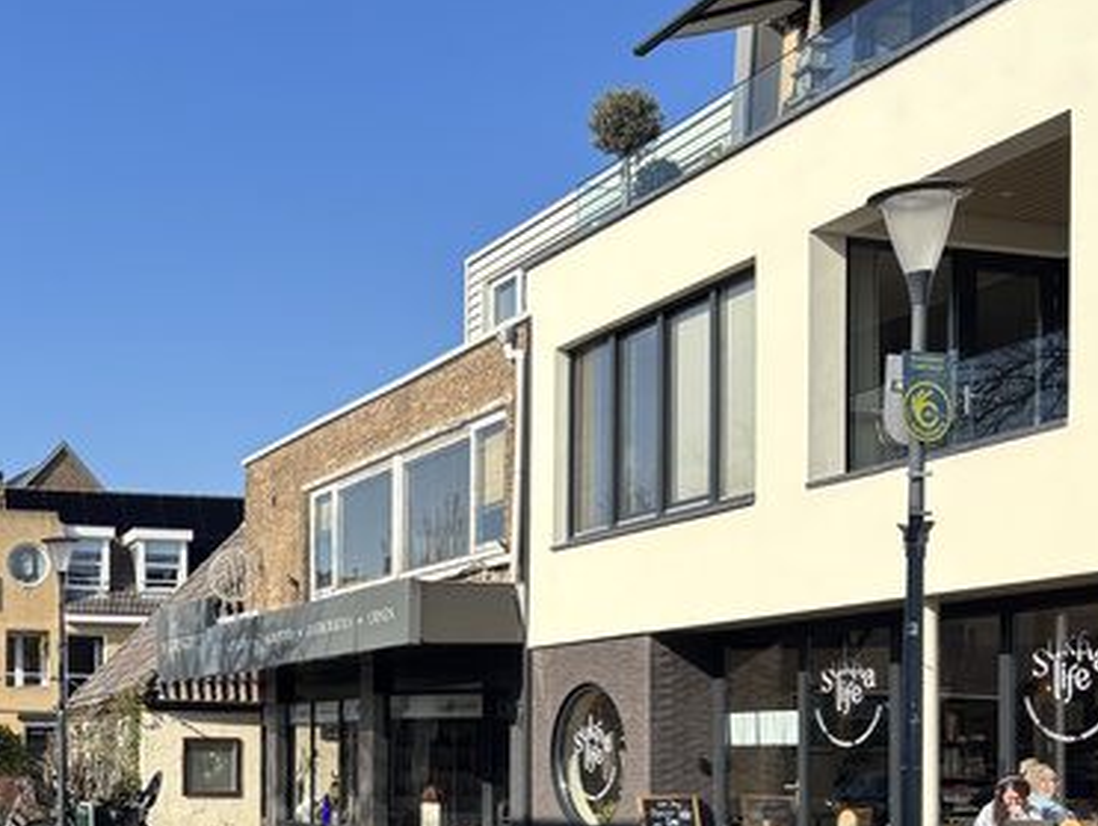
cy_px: 731
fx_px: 1778
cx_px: 186
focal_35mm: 56
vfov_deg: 25.4
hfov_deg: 33.1
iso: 50
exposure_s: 1/2513
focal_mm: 5.96
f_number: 1.6
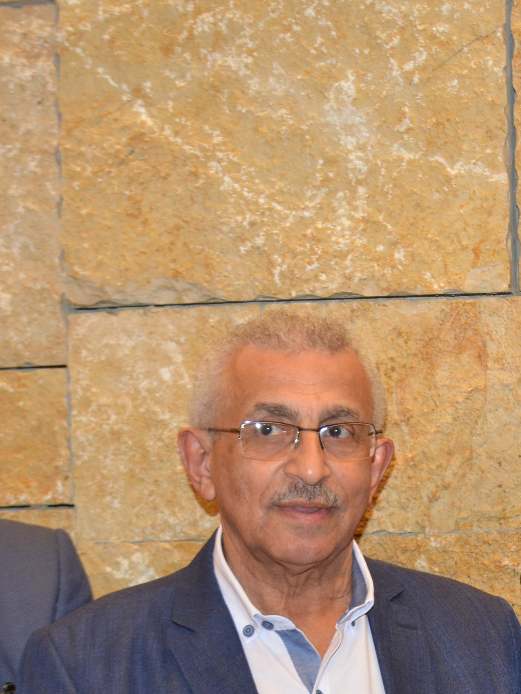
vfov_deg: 22.5
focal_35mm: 86
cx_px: 643
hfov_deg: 16.4
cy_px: 531
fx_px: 1725
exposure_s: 1/60
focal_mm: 24
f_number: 4
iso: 800
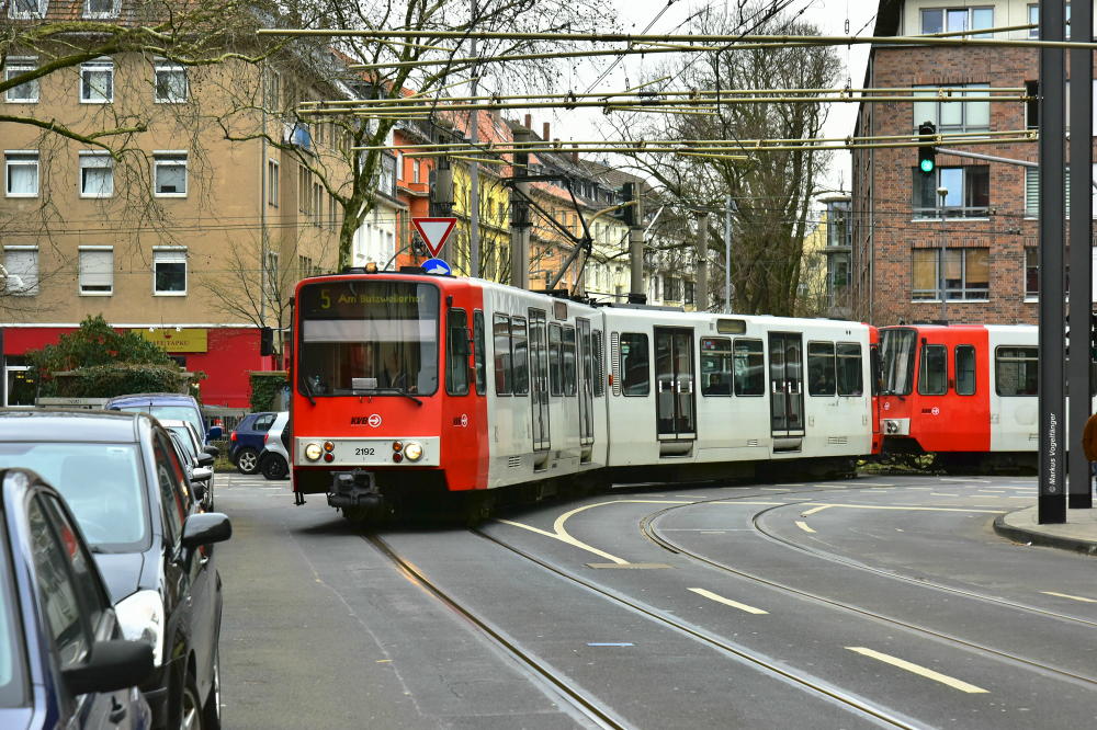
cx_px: 548
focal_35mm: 78
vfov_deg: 17.5
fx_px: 2376
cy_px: 365
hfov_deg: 26.0
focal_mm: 78
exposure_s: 1/640
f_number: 7.1
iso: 1600
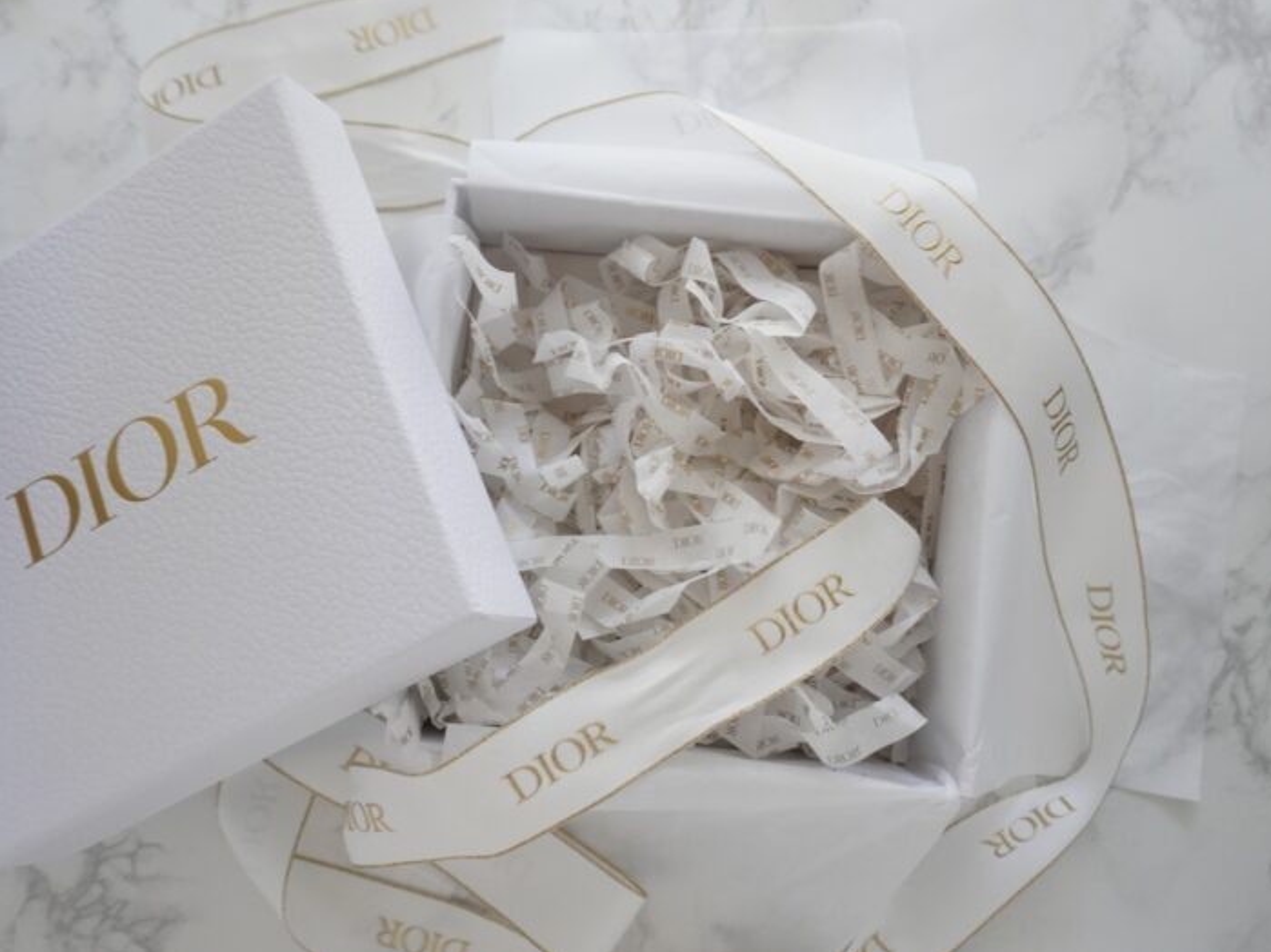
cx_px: 625
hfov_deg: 55.4
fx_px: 1211
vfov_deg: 42.9
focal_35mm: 33
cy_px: 473
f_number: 4
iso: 1250
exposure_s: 1/30
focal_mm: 20
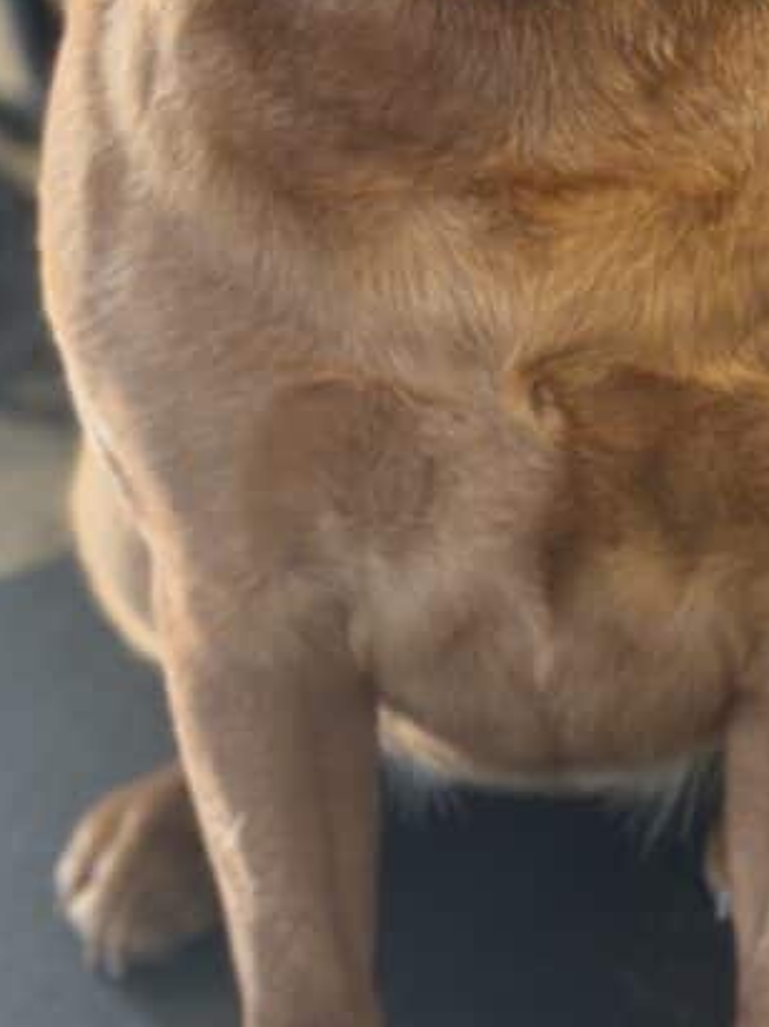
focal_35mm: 120
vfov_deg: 16.2
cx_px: 233
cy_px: 90
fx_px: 3558
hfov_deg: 12.3
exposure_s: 1/60
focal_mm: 6.76
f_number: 1.78
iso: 125
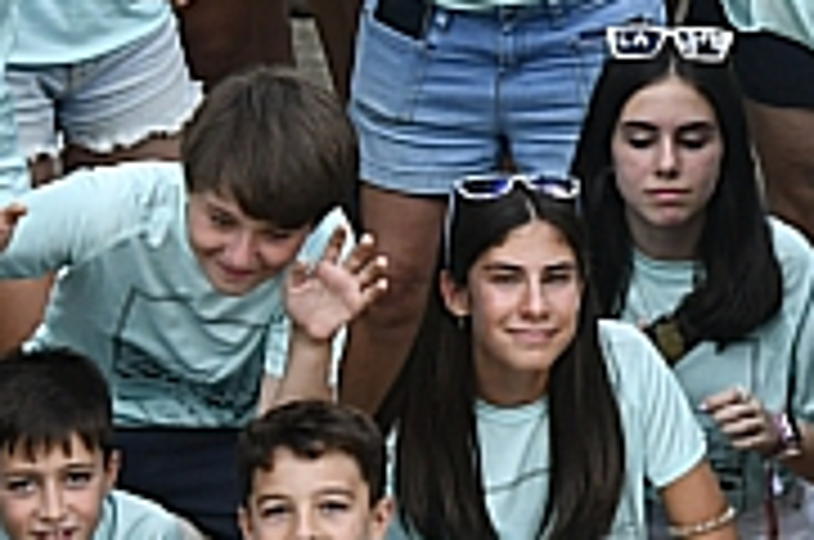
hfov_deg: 6.4
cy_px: -369
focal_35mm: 319
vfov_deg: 4.3
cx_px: 1151
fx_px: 7200
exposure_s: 1/250
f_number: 8
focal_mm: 48
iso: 400
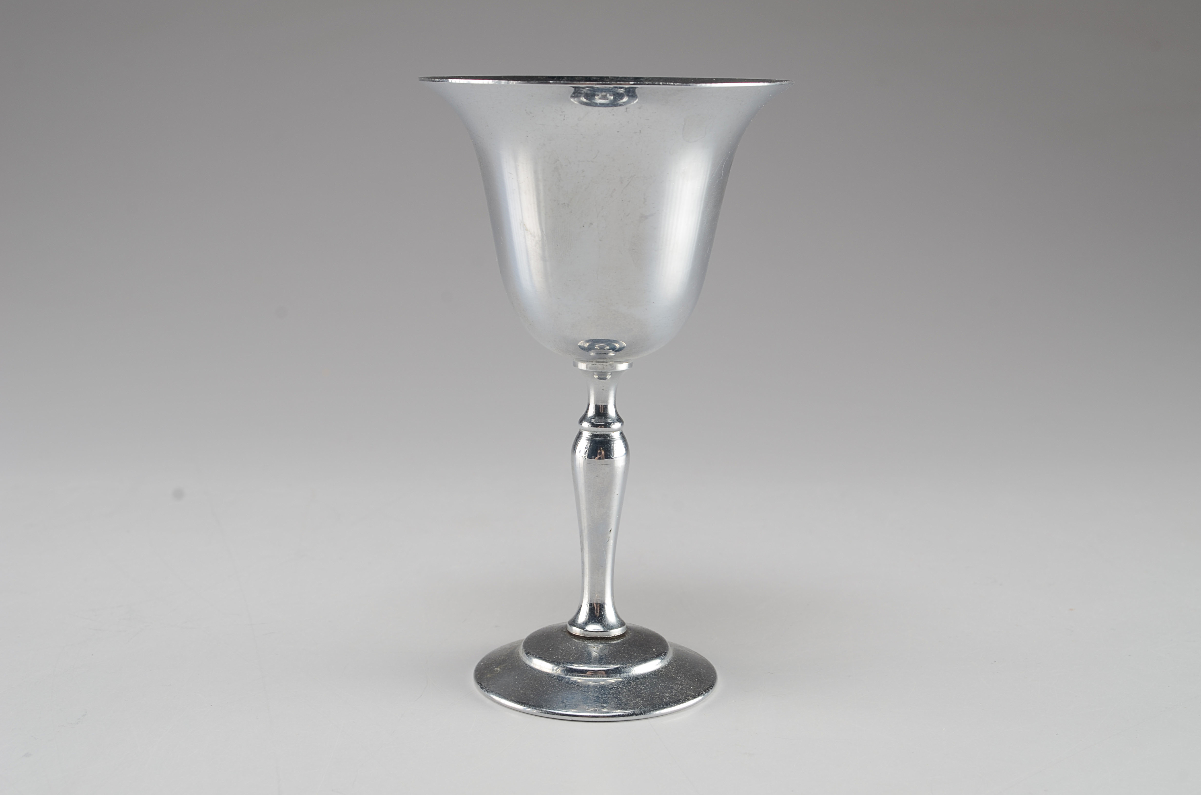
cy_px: 398
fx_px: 2197
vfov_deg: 20.5
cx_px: 600
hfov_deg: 30.6
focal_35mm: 66
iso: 100
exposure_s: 1/80
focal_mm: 44
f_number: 11
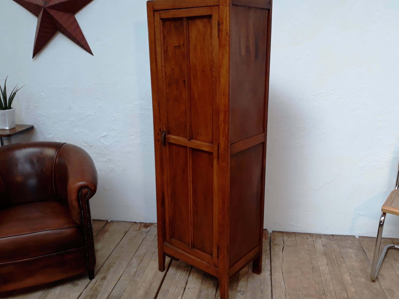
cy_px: 144
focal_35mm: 30
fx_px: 346
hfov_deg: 59.8
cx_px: 221
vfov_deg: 46.8
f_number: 1.7
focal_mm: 3.71
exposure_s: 1/100
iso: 40
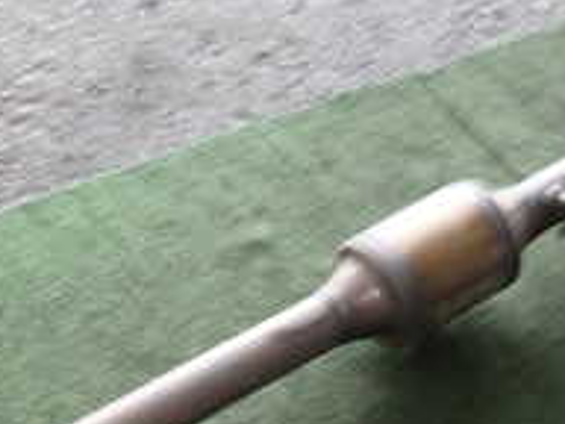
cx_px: 250
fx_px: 1273
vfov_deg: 18.5
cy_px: 398
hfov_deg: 25.0
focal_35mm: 78
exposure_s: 1/30
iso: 640
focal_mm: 4.5
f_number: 2
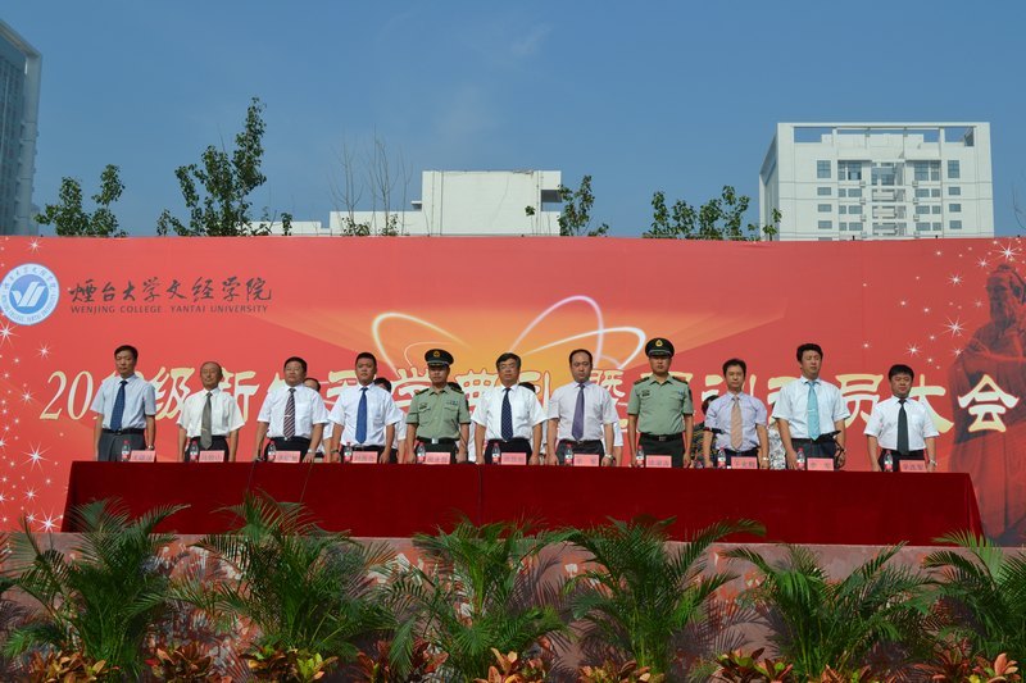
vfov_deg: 28.1
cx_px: 513
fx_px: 1368
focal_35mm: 48
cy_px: 342
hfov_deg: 41.1
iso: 100
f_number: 9
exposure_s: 1/320
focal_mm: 32
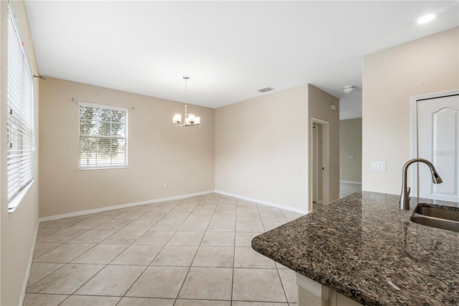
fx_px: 191
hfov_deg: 100.4
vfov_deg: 77.3
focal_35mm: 15
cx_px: 230
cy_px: 153
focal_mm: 10
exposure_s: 1/1.67
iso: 320
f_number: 22
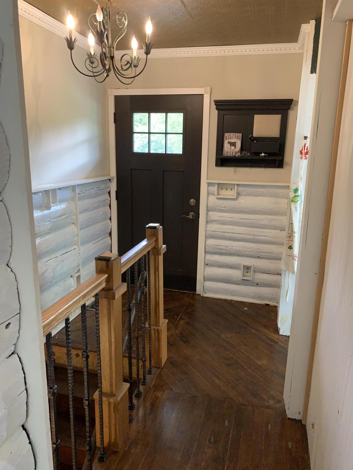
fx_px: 354
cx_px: 176
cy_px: 235
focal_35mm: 26
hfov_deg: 53.1
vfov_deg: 67.3
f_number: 1.8
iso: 250
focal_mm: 4.25
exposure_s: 1/60
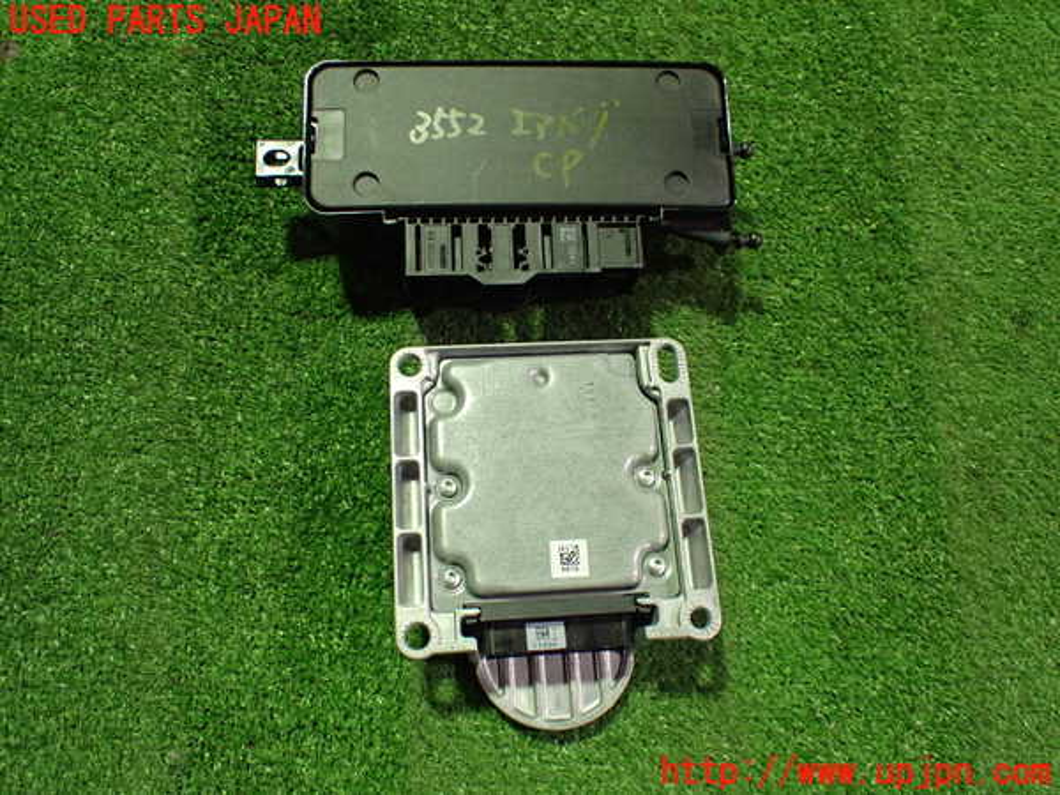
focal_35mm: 30
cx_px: 530
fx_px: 919
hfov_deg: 60.0
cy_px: 398
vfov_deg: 46.8
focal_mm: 5.4
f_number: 2.3
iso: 800
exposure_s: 1/50
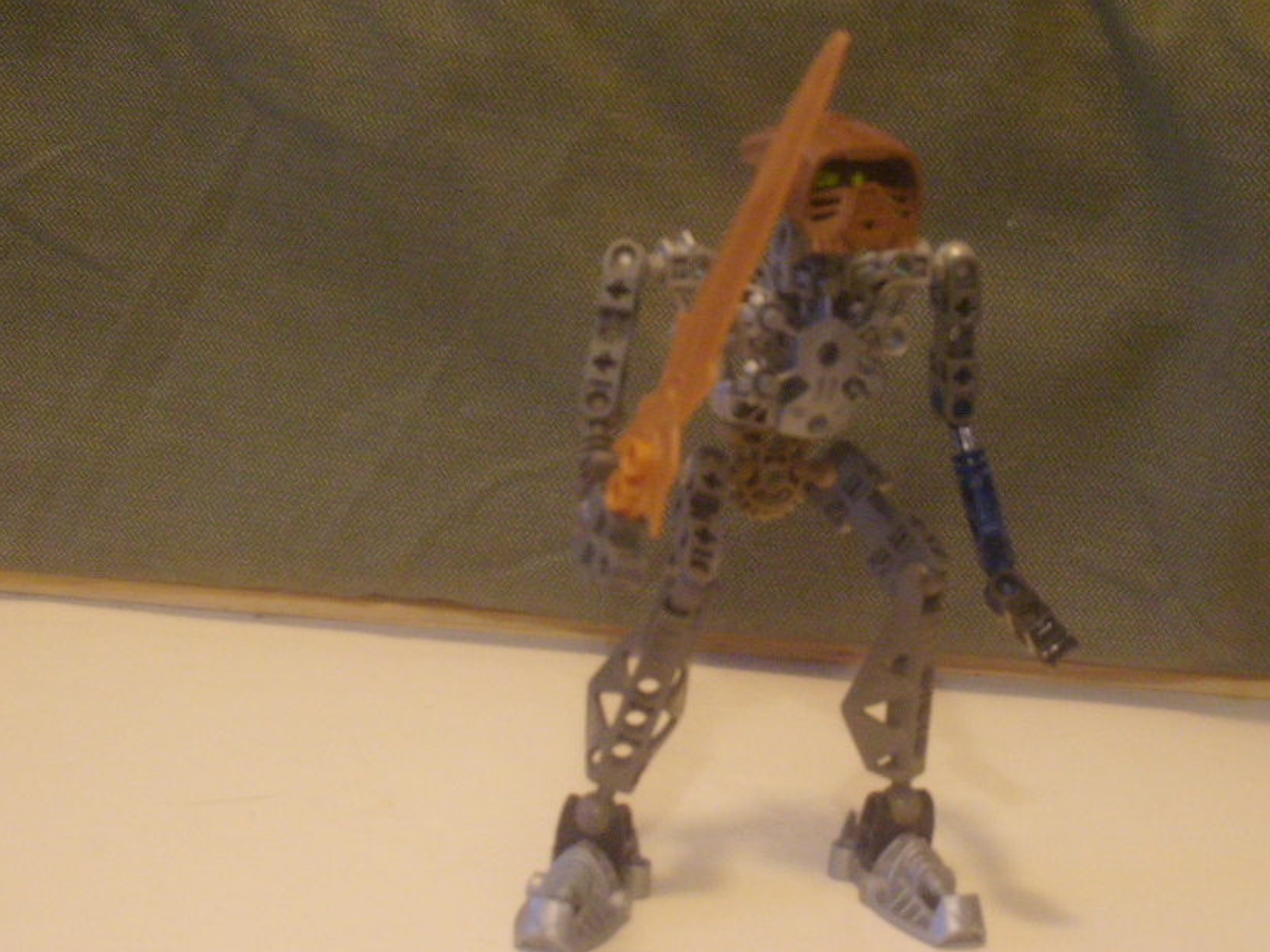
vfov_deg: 19.4
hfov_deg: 25.6
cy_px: 456
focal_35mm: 76
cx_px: 734
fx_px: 2787
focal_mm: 10.3
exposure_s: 1/1.43
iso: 200
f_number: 3.6
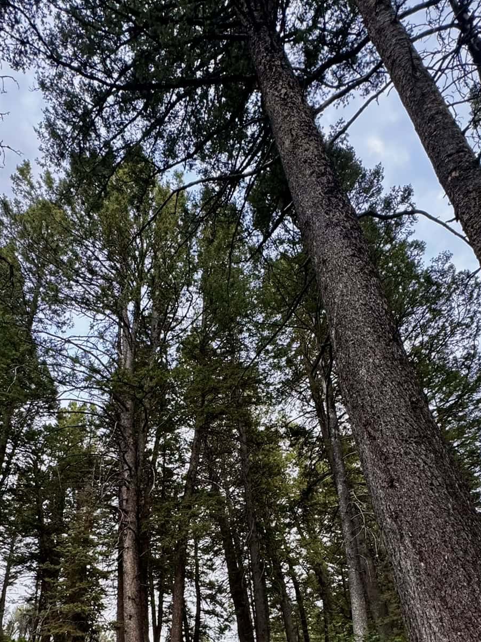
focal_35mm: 24
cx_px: 222
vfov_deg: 67.2
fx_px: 445
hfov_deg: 56.7
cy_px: 479
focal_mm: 2.2
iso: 320
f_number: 2.2
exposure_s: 1/99
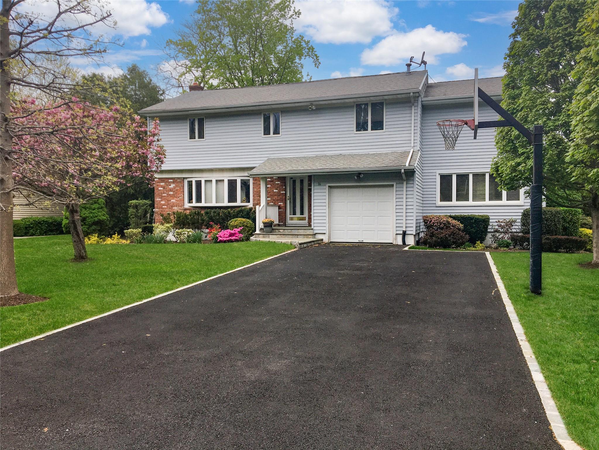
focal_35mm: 29
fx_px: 502
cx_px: 300
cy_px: 225
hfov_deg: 61.7
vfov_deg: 48.2
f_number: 2.2
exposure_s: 1/466
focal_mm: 4.15
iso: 25
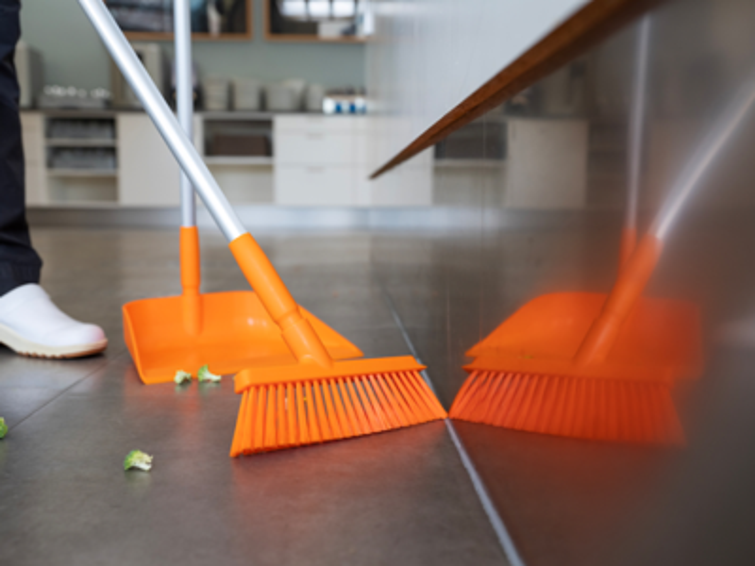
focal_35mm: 38
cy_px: 283
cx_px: 378
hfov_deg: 49.0
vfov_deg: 37.7
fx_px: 829
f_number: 5.6
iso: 500
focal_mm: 48.2
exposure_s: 1/125
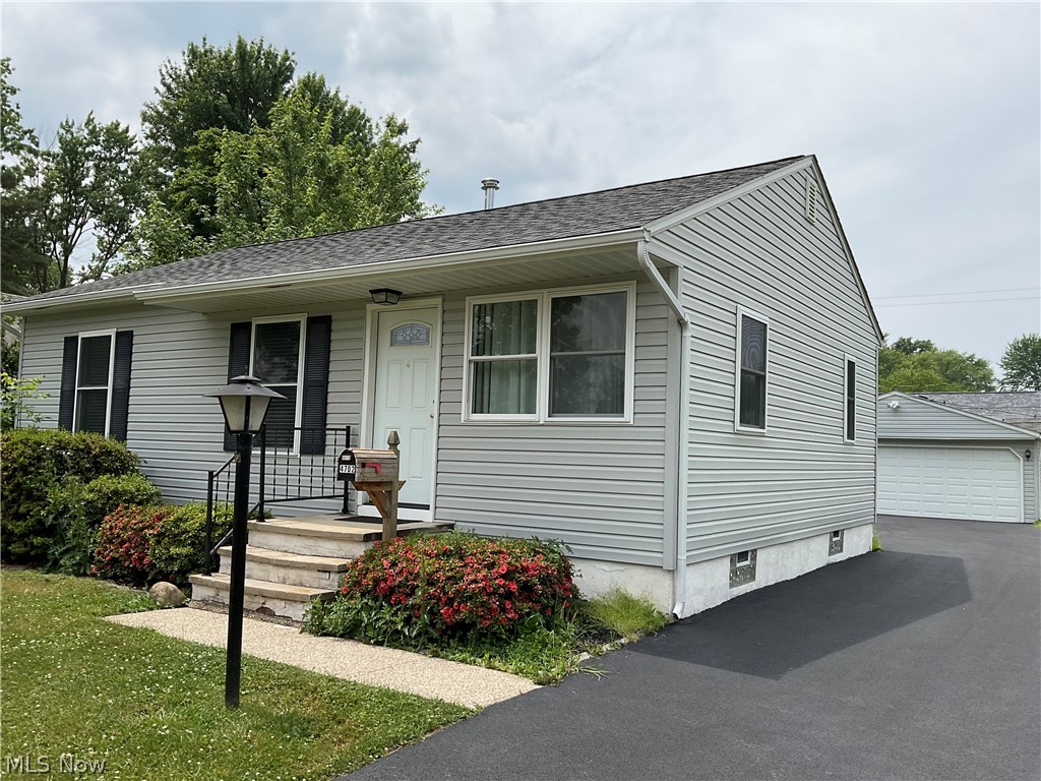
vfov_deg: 48.2
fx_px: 872
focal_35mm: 29
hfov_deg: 61.7
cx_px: 520
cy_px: 390
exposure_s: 1/2538
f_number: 1.8
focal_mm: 3
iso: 16
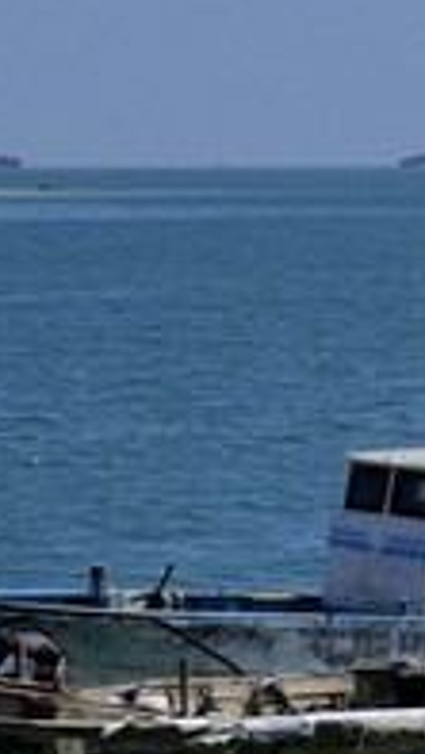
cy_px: 647
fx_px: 8184
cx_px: -2167
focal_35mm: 409
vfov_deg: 5.3
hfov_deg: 2.7
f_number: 22
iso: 400
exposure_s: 1/200
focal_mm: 48
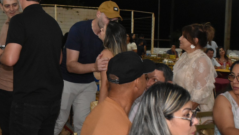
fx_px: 399
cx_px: 57
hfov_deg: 32.6
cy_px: 52
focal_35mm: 63
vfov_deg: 19.1
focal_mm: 26
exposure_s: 1/80
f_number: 5
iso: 5000
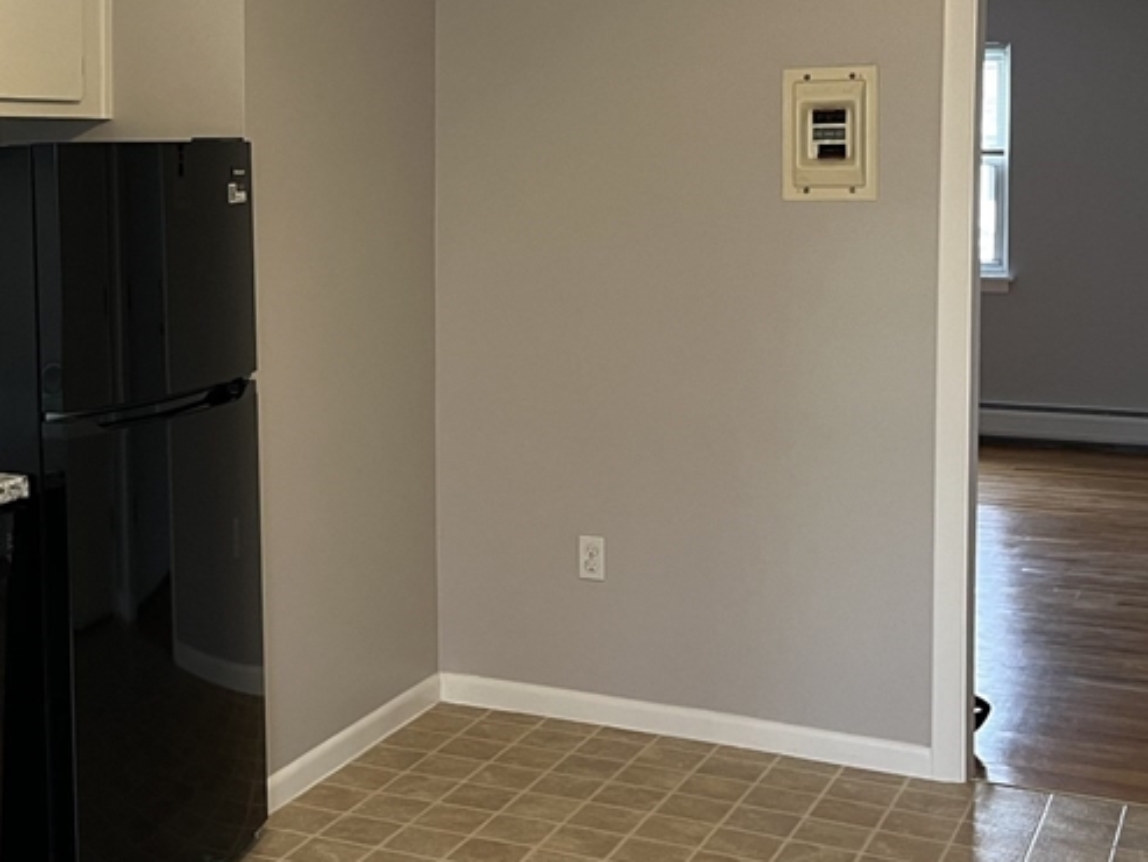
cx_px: 291
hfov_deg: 34.8
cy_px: 256
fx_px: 1791
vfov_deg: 26.8
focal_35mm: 54
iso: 100
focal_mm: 5.1
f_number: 1.6
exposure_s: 1/60
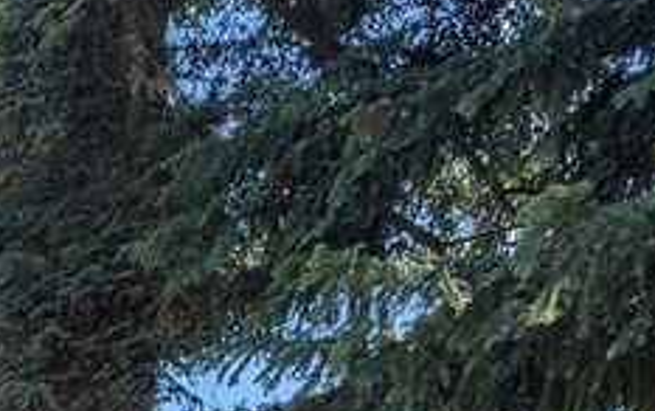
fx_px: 1358
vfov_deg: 13.5
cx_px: -430
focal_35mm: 76
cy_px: 929
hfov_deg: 21.1
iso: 250
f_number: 11
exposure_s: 1/125
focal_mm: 16
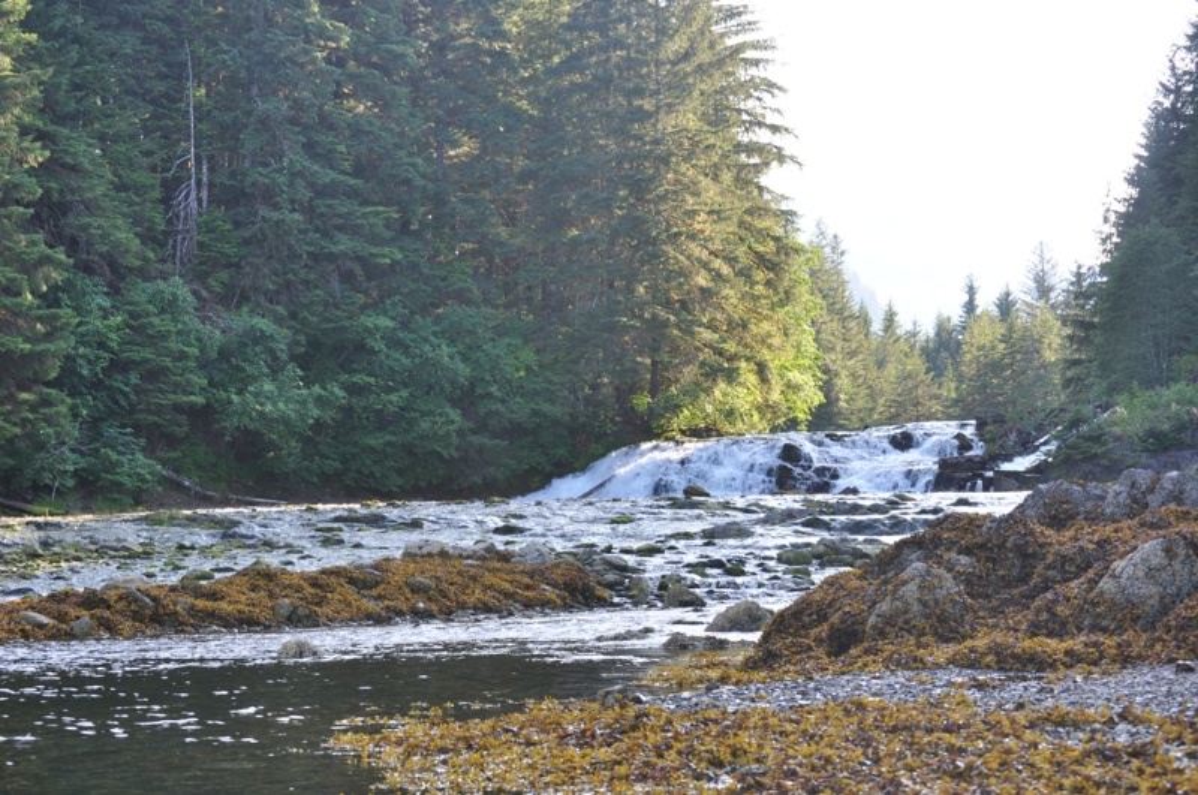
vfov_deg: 16.5
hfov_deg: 24.7
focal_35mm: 82
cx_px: 599
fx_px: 2742
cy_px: 398
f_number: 8
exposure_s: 1/80
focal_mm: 55
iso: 200
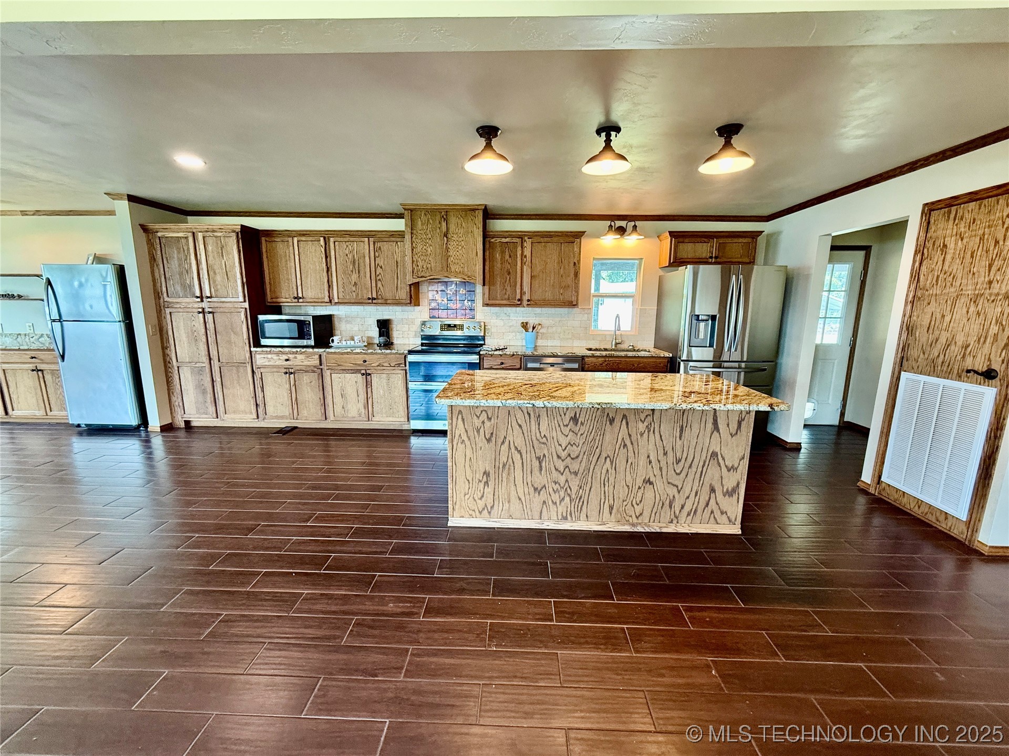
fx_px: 408
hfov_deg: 102.1
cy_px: 378
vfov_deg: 85.7
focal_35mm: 14
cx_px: 504
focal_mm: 2.22
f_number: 2.2
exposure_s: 1/60
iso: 200
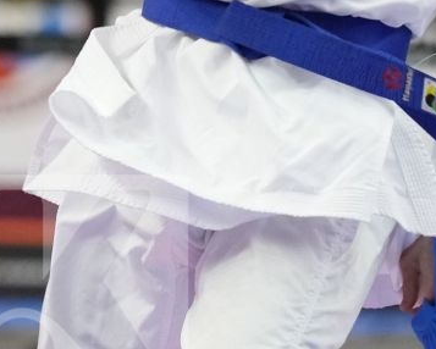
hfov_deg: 2.0
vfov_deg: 1.6
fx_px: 12214
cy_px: -148
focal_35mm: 946
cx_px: 74
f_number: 2.8
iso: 3200
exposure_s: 1/1000
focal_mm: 200
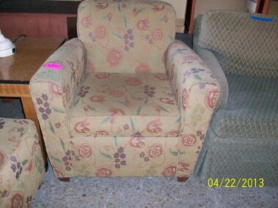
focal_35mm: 34
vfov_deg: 41.8
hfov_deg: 54.0
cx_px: 139
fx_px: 273
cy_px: 104
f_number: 2.8
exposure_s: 1/60
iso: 200
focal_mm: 5.7
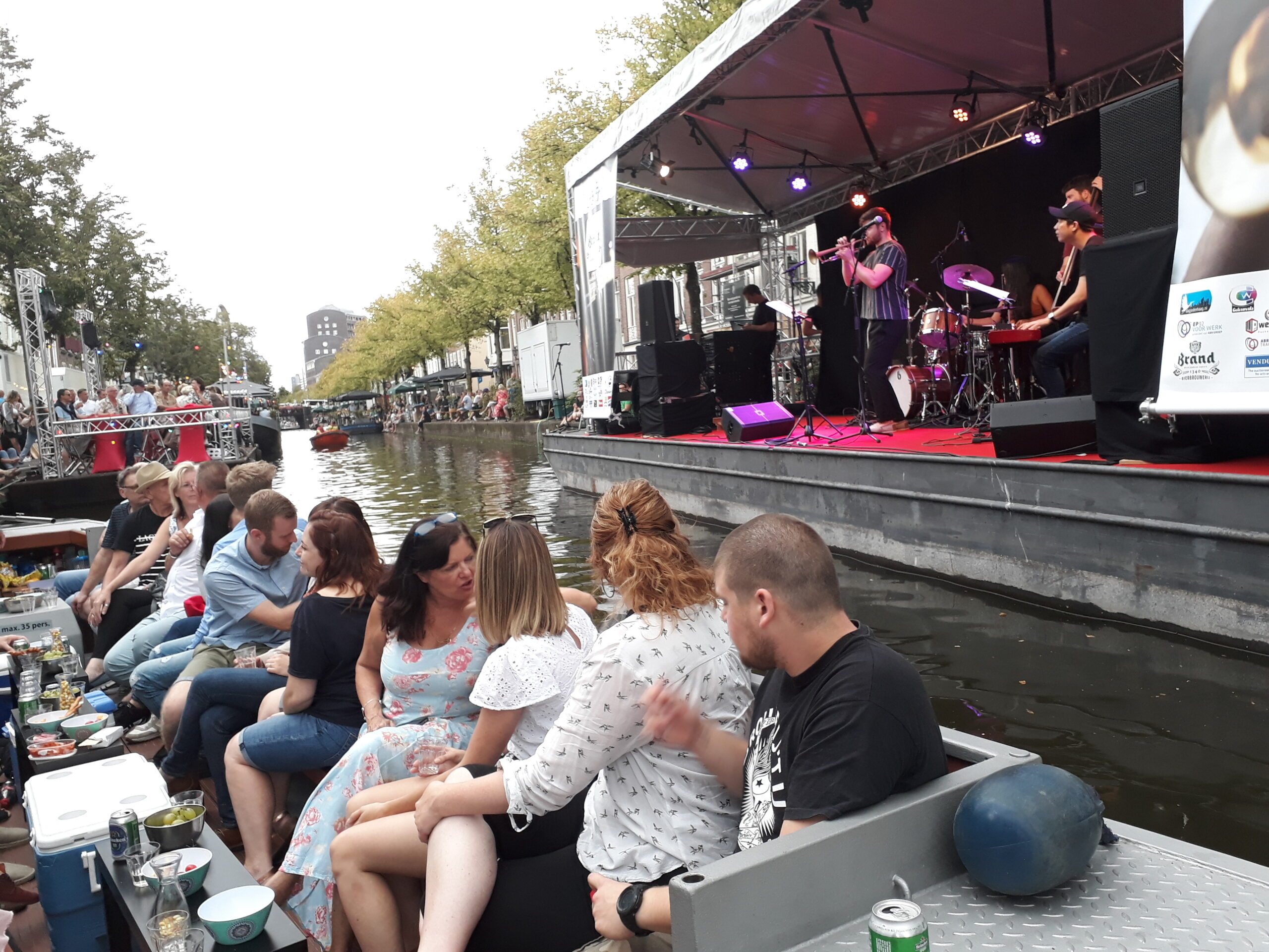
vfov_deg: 51.4
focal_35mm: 27
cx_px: 634
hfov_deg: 65.3
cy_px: 476
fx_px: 990
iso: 80
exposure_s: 1/33
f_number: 1.9
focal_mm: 3.6
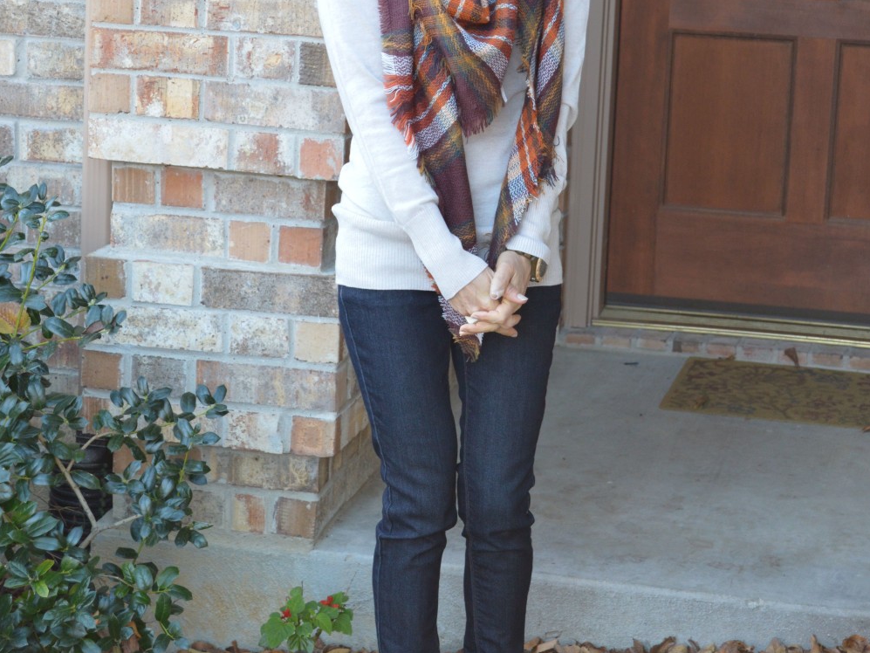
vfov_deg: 14.8
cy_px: 222
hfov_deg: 19.6
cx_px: 435
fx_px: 2514
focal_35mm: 100
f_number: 5.3
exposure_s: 1/60
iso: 560
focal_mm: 46
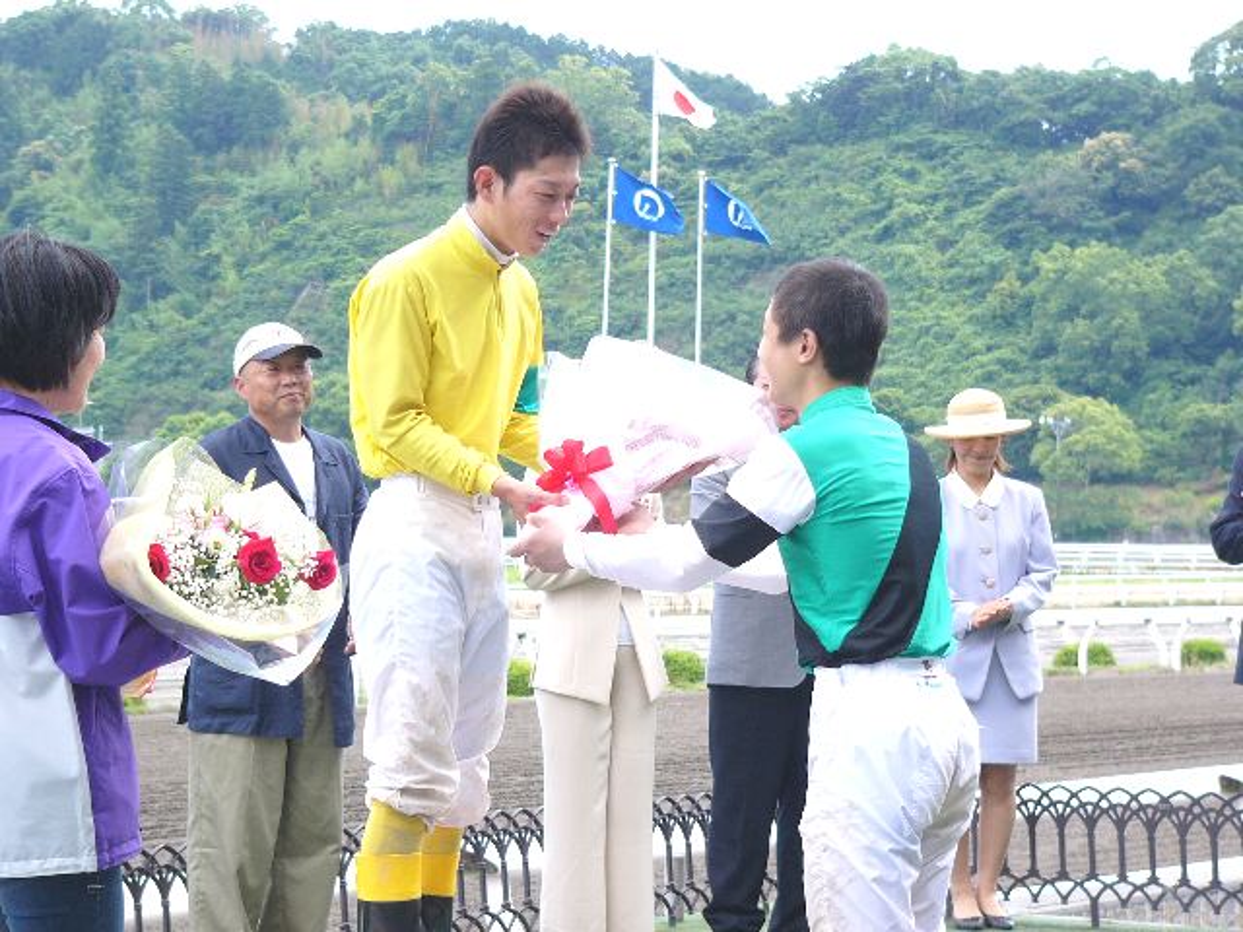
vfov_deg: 13.1
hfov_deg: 17.4
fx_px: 4058
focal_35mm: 113
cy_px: 466
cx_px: 622
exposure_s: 1/125
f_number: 4
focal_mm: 18.8
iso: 50
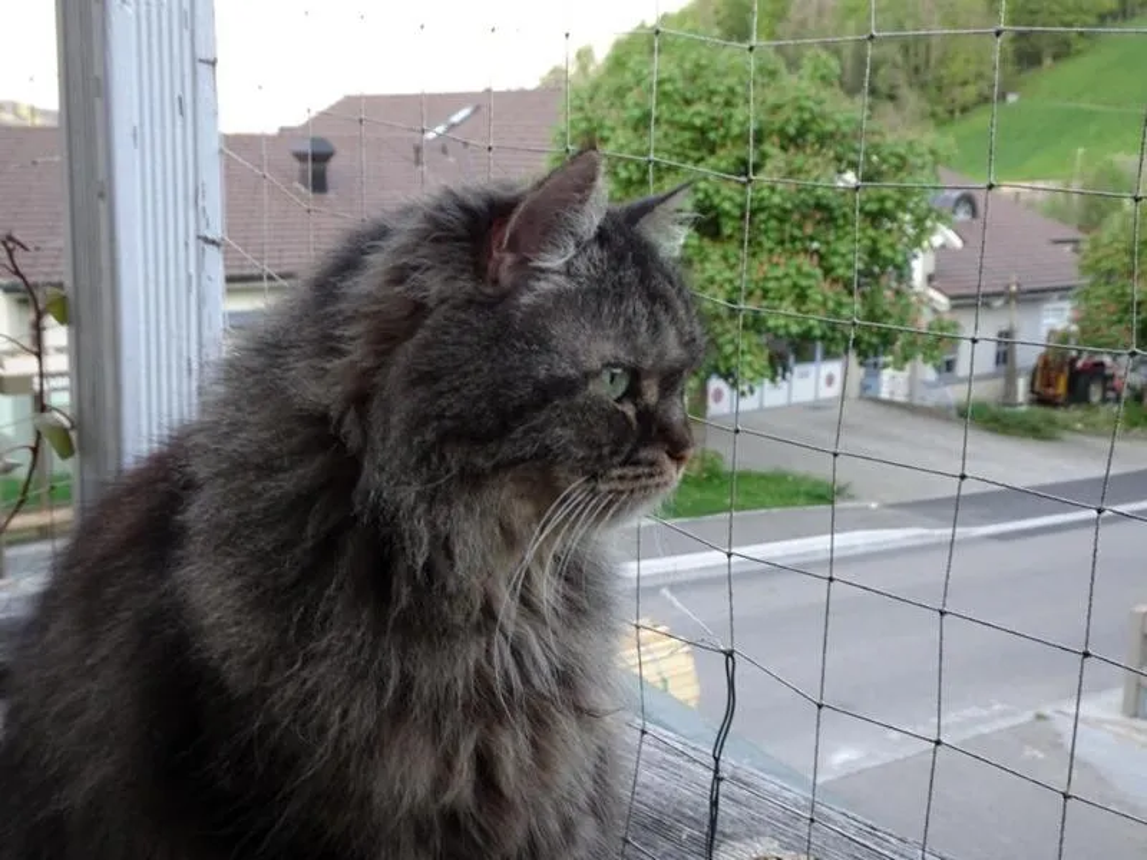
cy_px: 430
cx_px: 574
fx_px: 1359
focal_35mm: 41
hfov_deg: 45.8
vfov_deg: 35.1
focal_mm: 7.05
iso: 320
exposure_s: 1/50
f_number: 4
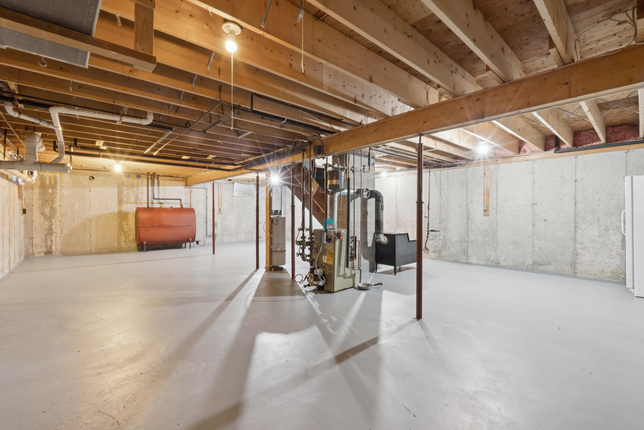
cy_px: 215
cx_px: 322
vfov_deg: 73.8
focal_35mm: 16
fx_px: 286
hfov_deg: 96.7
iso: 320
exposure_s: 6
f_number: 20
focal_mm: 16
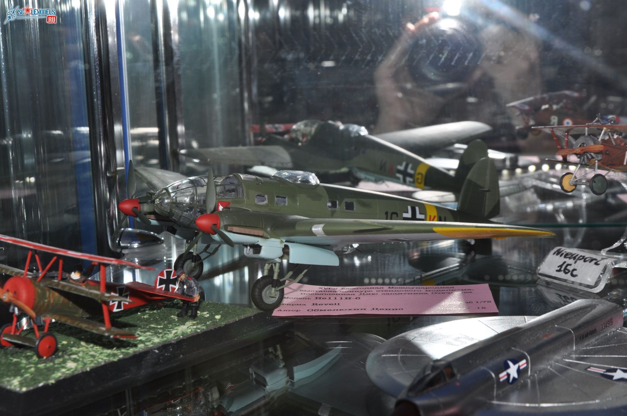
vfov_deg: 22.6
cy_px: 208
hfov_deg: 33.4
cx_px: 314
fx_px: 1044
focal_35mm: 60
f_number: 13
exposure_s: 1/200
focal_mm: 40
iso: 200
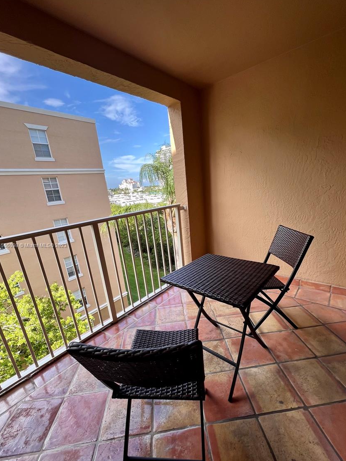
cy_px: 246
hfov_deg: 85.7
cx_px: 177
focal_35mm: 14
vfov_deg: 101.9
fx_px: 187
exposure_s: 1/256
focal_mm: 1.57
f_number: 1.8
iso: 32
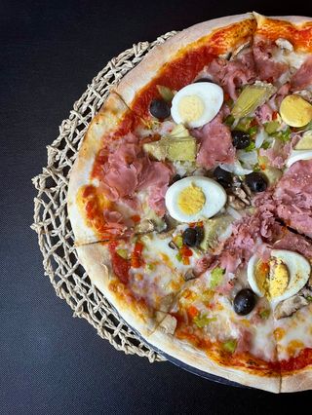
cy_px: 208
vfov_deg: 67.3
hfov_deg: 53.1
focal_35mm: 26
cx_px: 156
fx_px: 312
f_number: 1.6
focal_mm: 4.2
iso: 160
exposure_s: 1/50
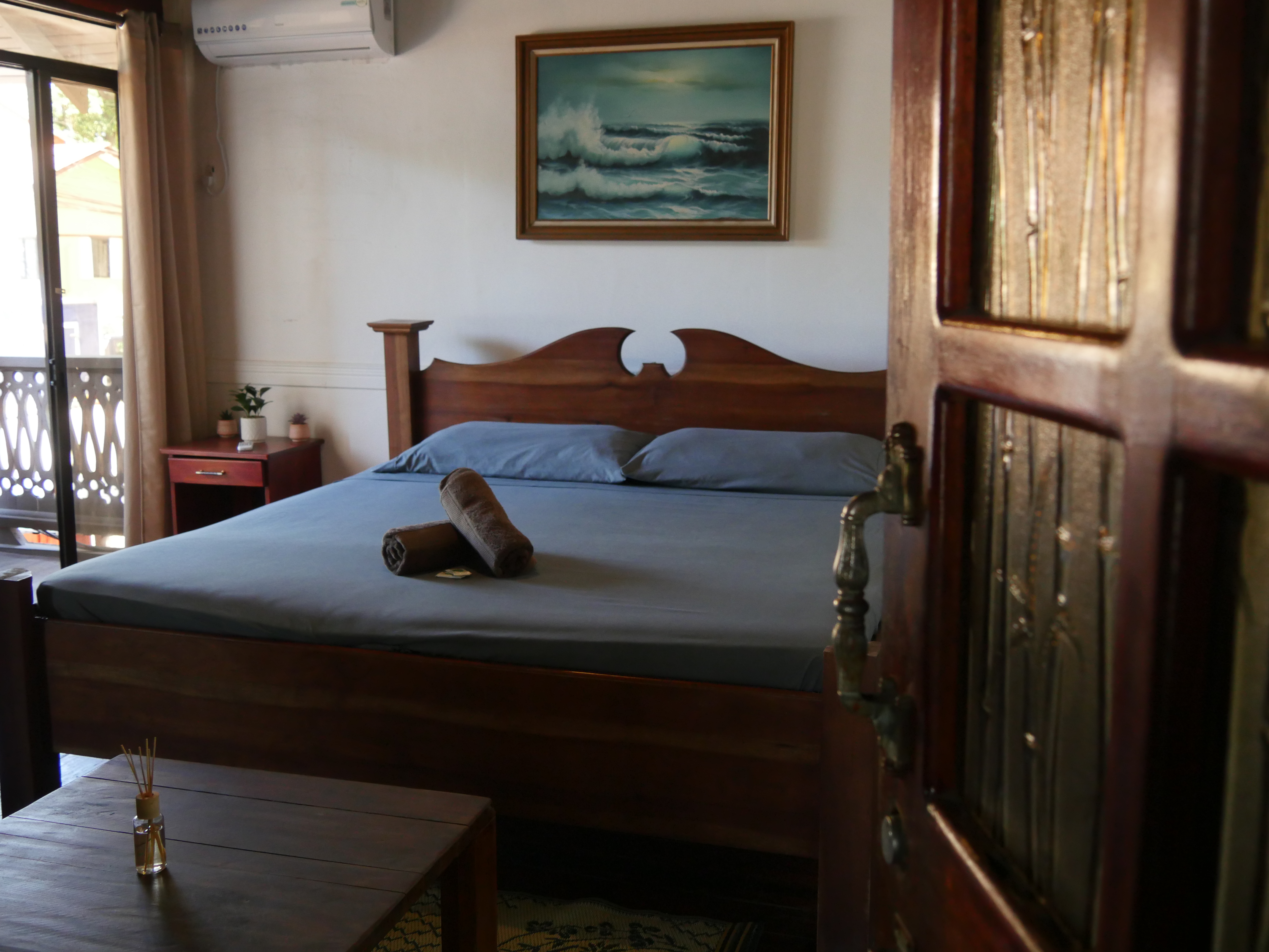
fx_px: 1246
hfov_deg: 54.0
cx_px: 634
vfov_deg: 41.8
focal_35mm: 34
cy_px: 476
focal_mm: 17
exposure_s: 1/100
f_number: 3.7
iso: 1250
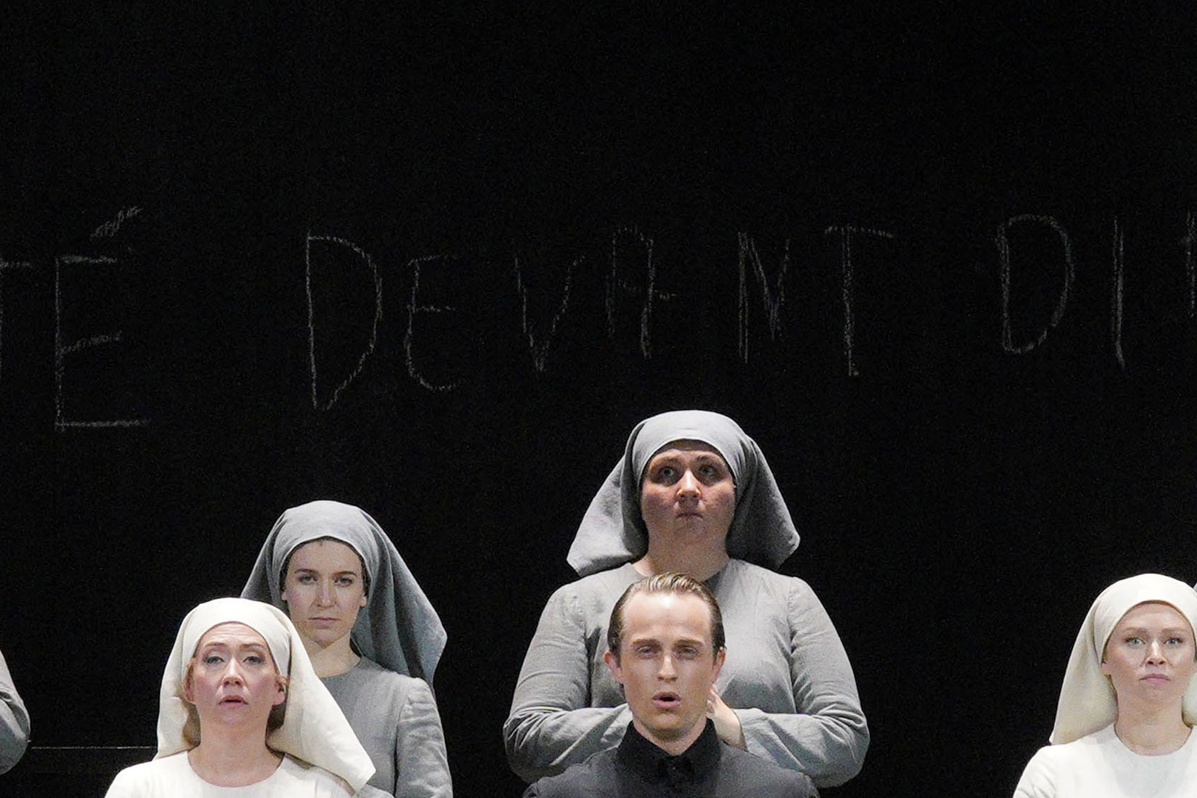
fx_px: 13267
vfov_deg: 3.4
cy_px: 374
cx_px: 766
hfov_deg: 5.2
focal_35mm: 399
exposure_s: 1/160
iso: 5000
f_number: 5.6
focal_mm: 112
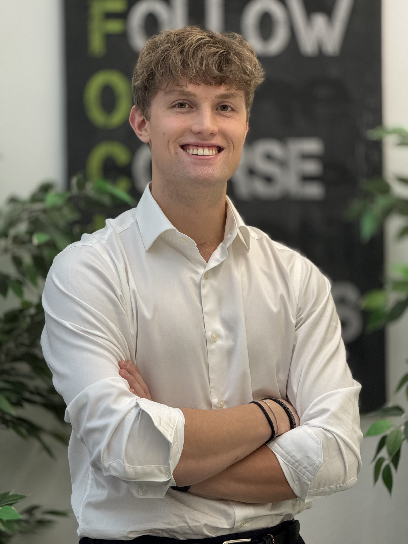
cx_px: 204
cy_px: 272
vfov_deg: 16.4
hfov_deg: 12.3
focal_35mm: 120
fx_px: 1886
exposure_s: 1/73
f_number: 2.8
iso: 250
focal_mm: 15.66
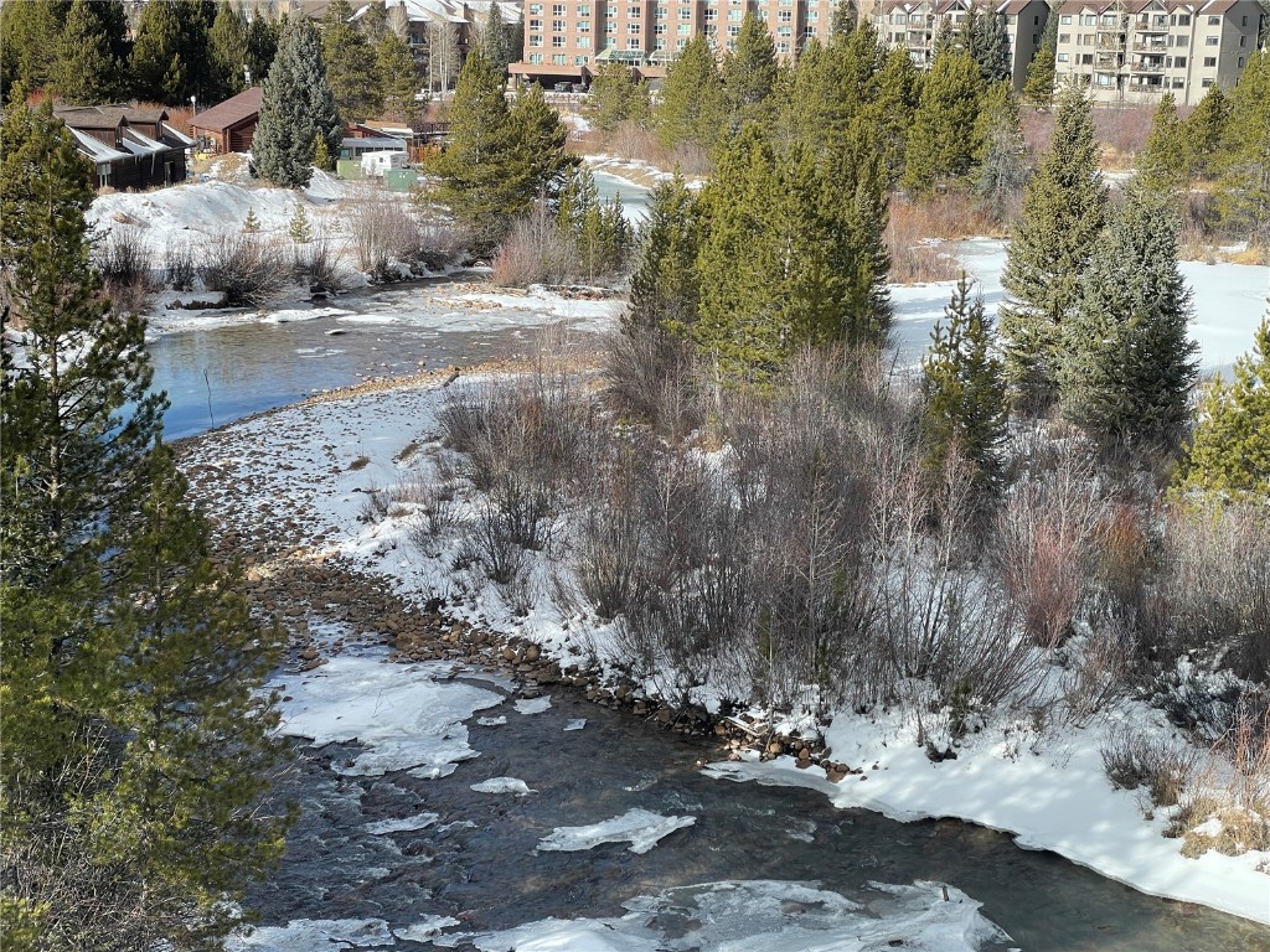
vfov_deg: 28.0
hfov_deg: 36.8
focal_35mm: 52
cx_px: 635
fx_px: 1908
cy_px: 476
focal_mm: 6
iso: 25
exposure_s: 1/631
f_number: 2
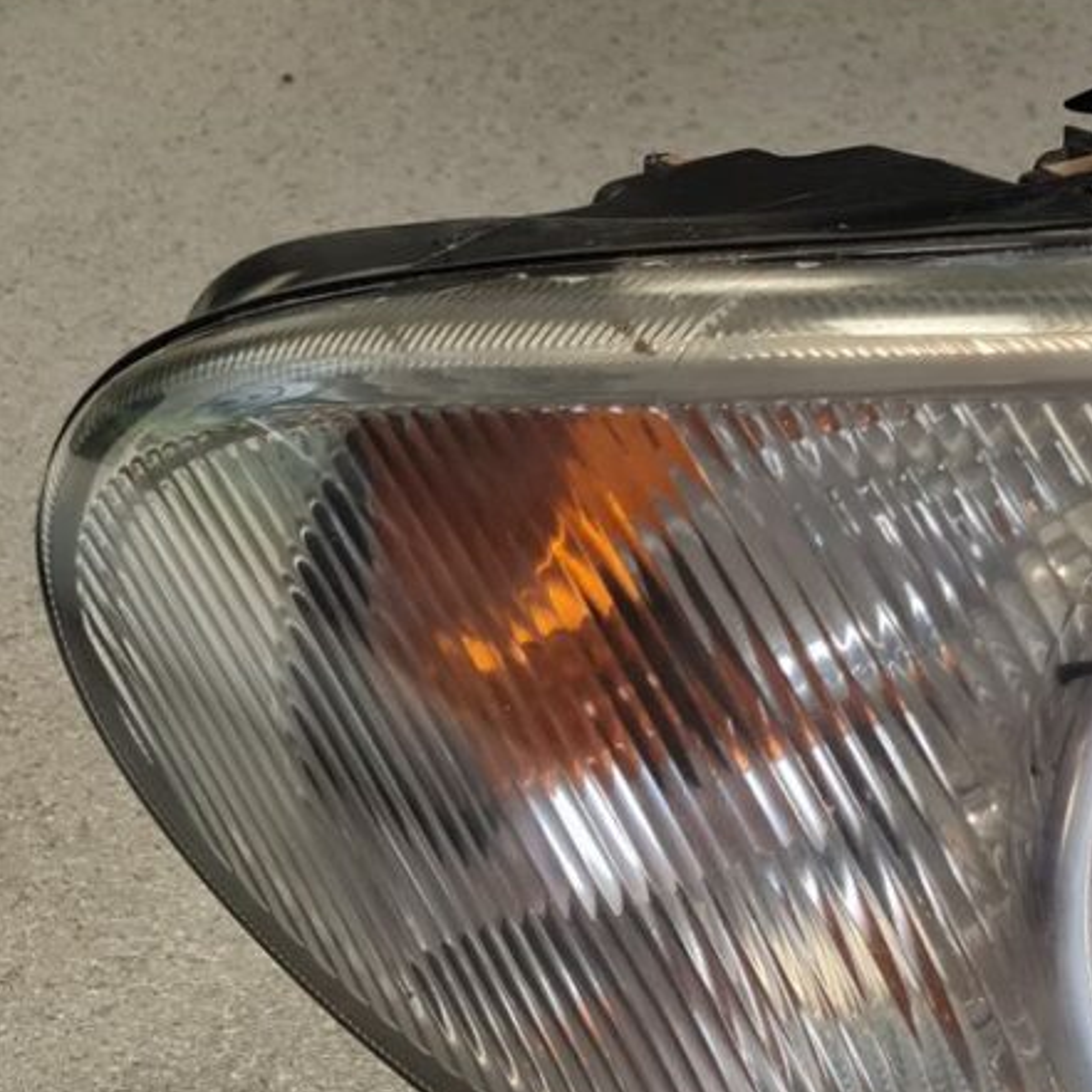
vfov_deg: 22.7
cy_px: 1109
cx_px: 1689
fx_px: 2605
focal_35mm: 73
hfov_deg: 20.0
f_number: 1.8
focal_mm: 5.4
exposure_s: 1/100
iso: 125
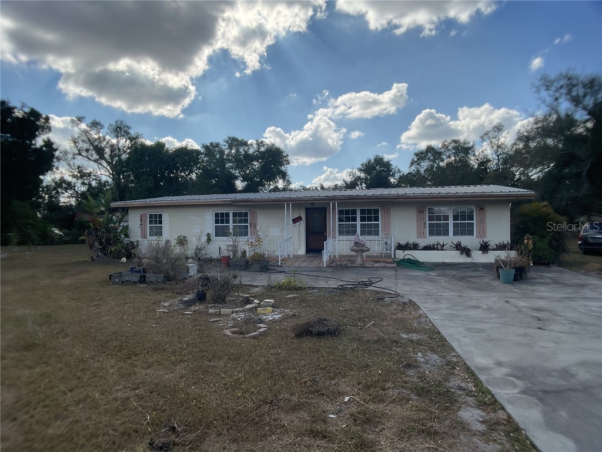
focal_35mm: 29
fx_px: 504
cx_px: 301
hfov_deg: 61.7
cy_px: 226
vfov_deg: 48.2
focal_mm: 3
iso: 16
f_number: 1.8
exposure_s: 1/2667
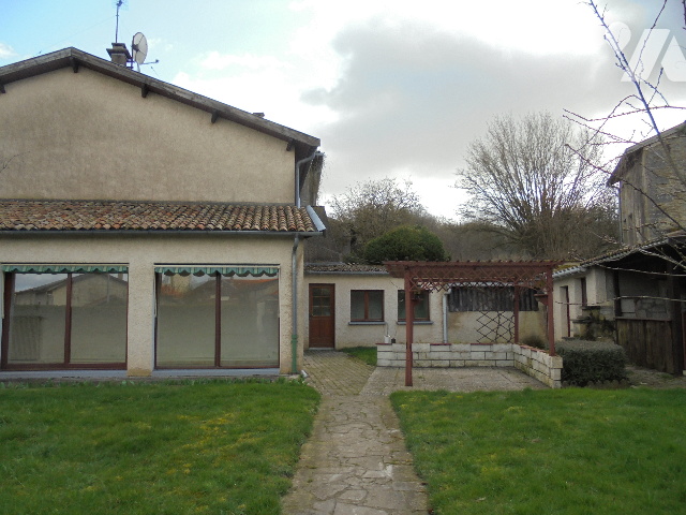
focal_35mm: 26
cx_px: 343
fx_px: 515
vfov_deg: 53.1
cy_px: 258
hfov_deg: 67.3
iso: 100
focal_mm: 4.6
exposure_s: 1/500
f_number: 3.5
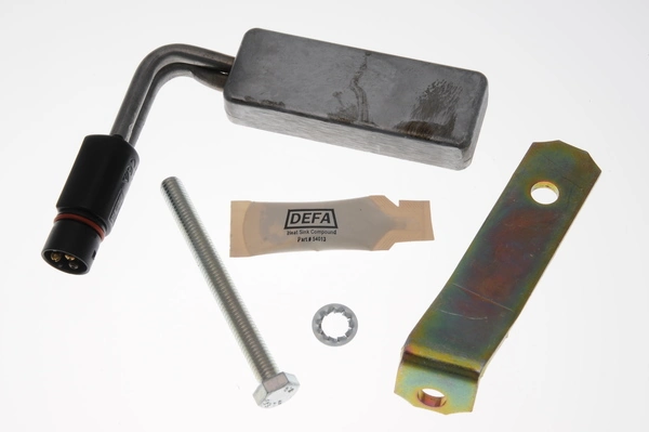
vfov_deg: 13.8
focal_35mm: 99
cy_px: 216
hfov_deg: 20.6
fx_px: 1783
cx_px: 324
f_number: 20
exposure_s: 1/125
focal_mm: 66
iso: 200
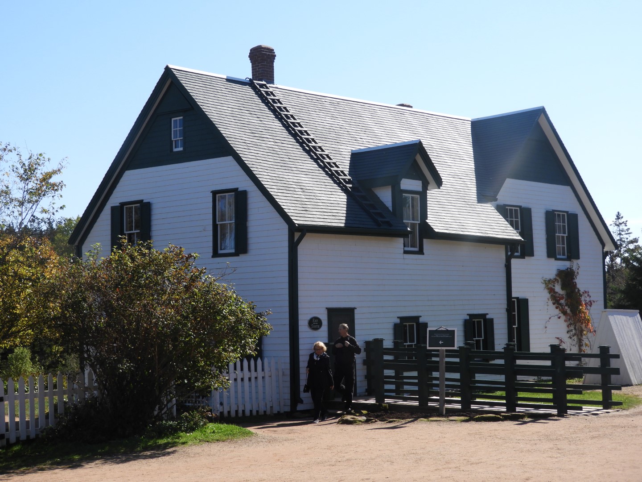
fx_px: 1298
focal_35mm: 70
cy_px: 241
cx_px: 321
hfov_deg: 27.8
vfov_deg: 21.0
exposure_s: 1/640
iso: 100
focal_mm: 12.5
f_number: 4.5
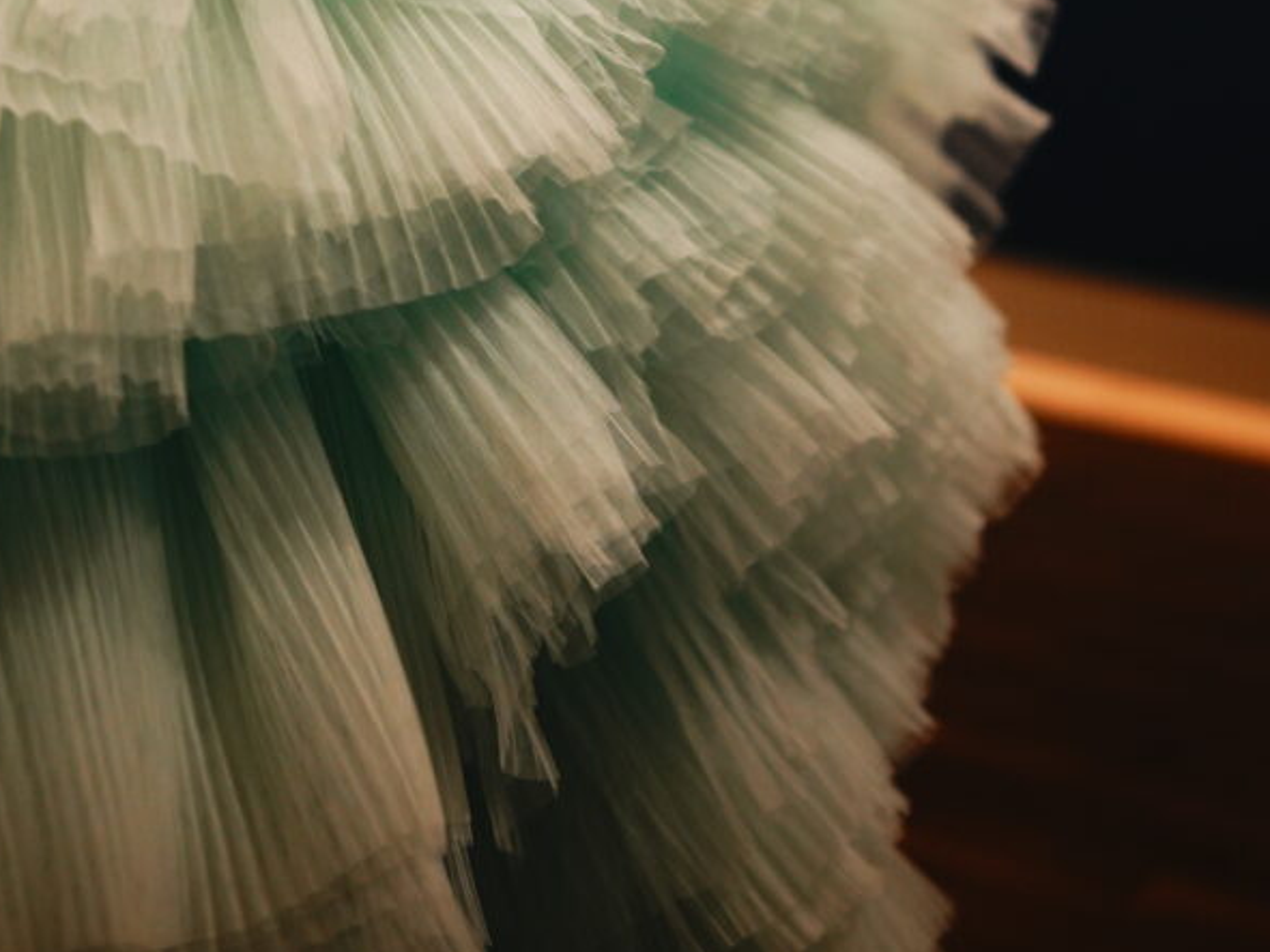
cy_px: -189
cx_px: 484
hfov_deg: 25.6
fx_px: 2785
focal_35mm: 76
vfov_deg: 18.4
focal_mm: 27
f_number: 1.2
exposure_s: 1/125
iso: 400
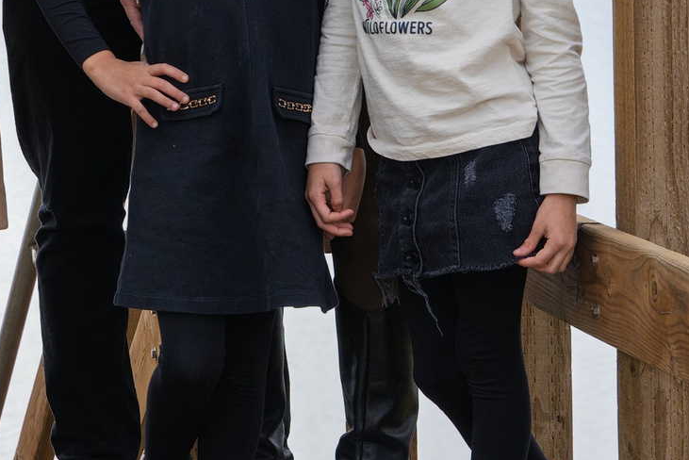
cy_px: -136
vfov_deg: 8.3
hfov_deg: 12.0
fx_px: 3143
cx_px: -316
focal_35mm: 164
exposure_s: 1/1000
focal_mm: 46.9
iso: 320
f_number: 4.5
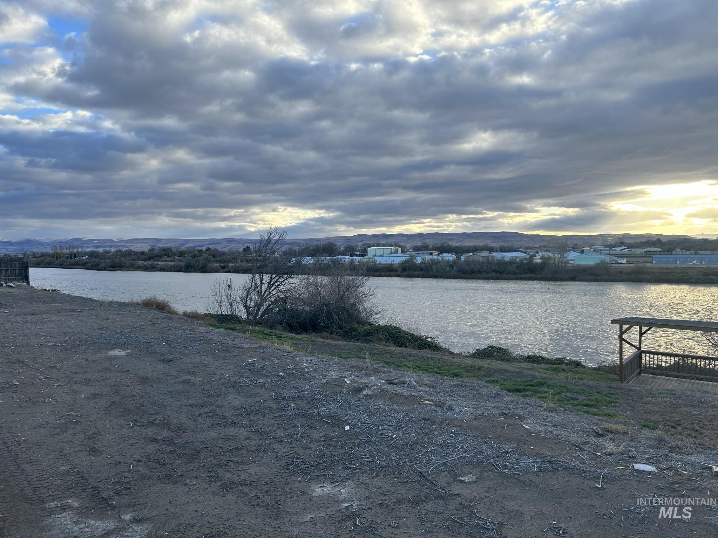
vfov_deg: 53.1
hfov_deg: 67.3
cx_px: 359
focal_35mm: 26
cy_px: 269
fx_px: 539
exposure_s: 1/1266
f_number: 1.5
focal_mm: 5.7
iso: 50
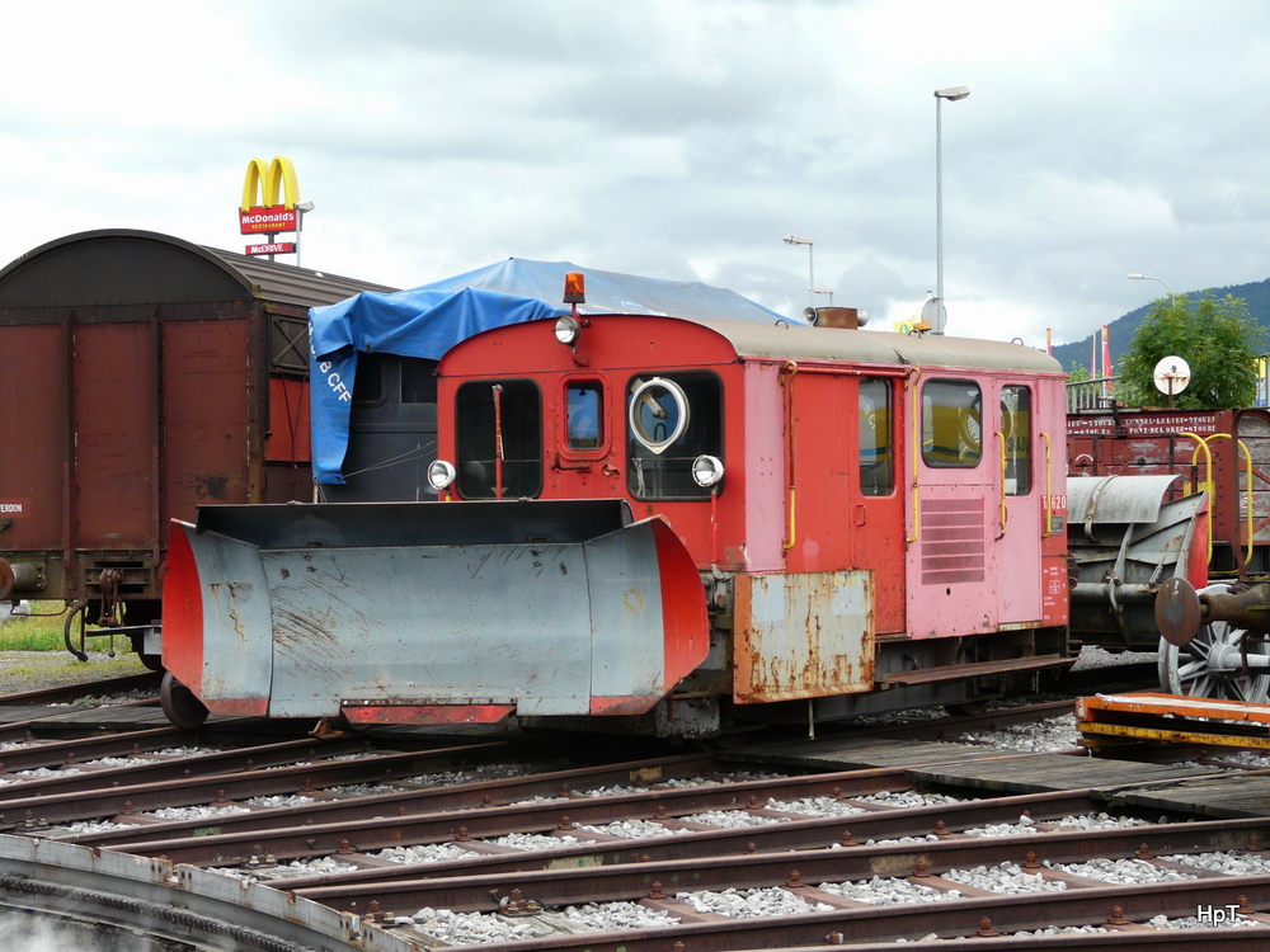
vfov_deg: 21.9
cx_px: 635
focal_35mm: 67
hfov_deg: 29.0
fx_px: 2458
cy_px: 476
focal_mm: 11.1
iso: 100
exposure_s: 1/200
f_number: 4
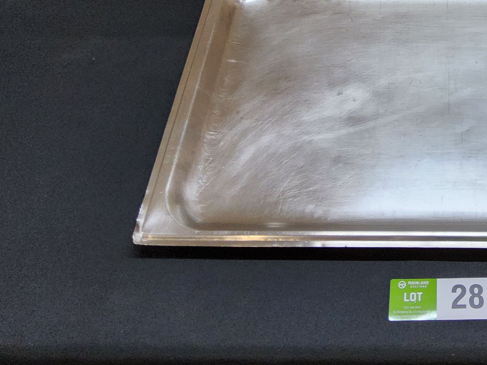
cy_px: 37
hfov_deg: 35.2
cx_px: 467
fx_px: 703
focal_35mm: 50
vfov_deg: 28.0
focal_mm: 3.08
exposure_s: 1/120
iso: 320
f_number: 2
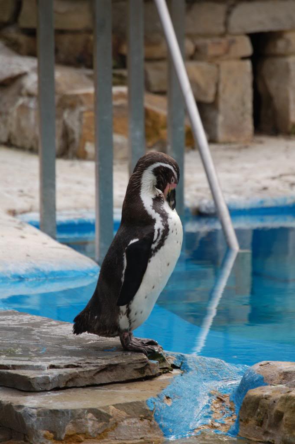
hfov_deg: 4.6
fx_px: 3693
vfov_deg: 6.9
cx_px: 148
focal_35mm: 300
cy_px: 222
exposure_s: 1/320
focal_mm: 200
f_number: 8
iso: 200
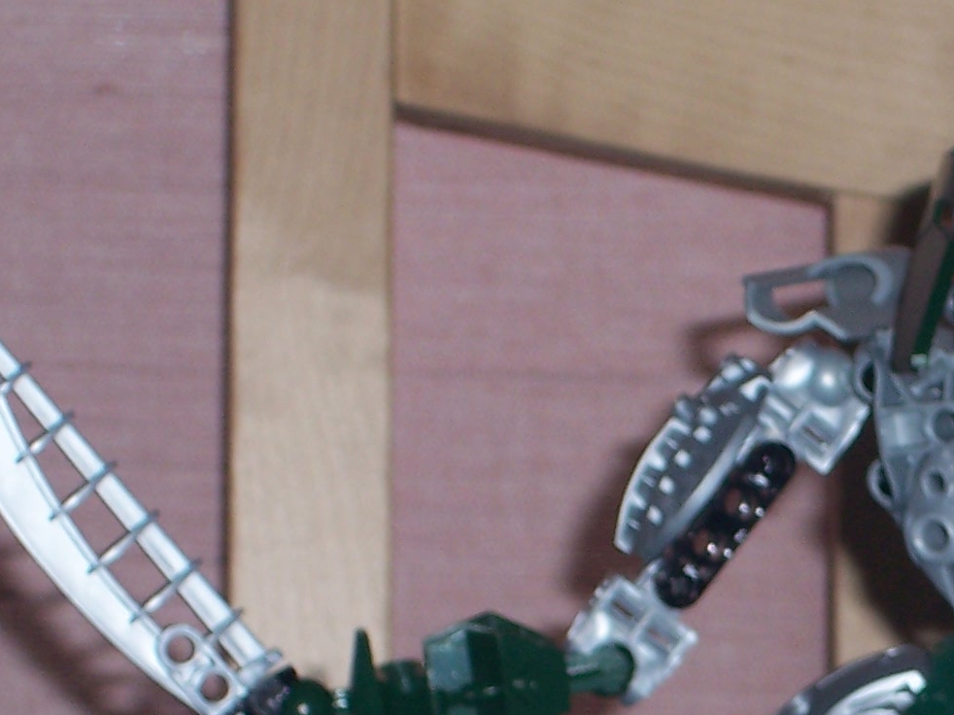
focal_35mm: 266
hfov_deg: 7.4
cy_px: 818
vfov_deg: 5.6
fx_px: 7329
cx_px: 1089
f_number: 4.6
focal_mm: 16.8
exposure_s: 1/90
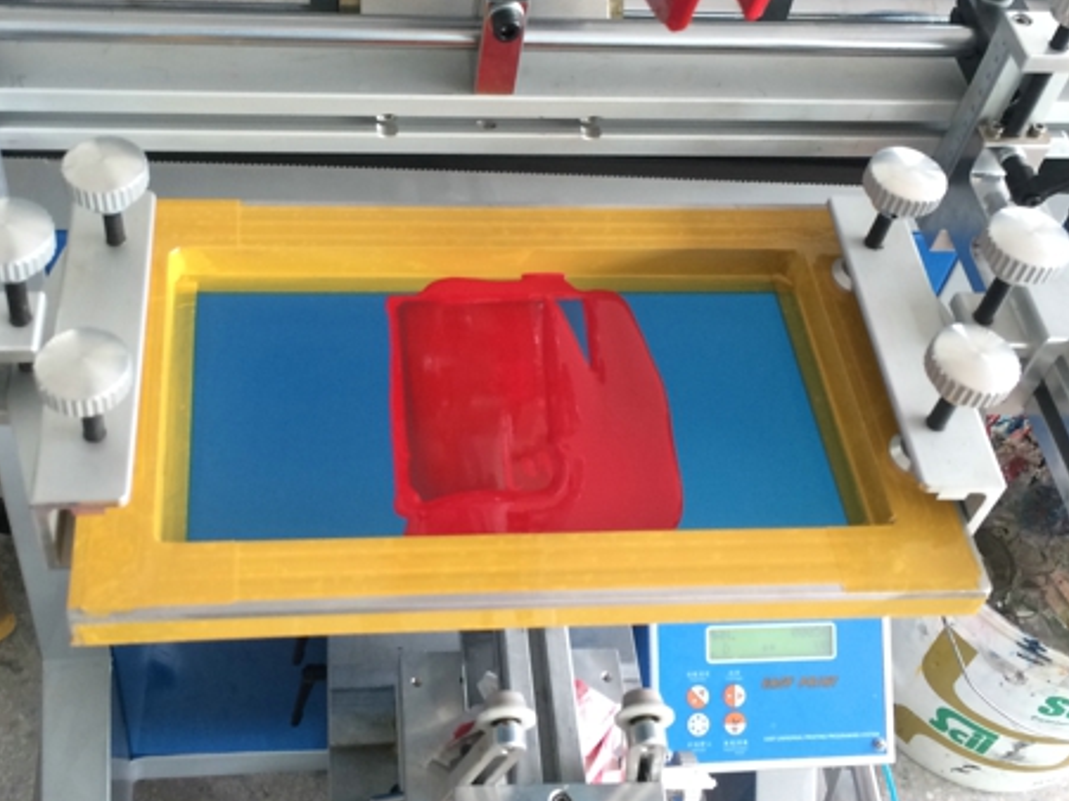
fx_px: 1389
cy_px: 255
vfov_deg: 31.9
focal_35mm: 45
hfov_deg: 42.0
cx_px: 469
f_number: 2.2
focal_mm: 4.15
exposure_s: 1/30
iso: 40
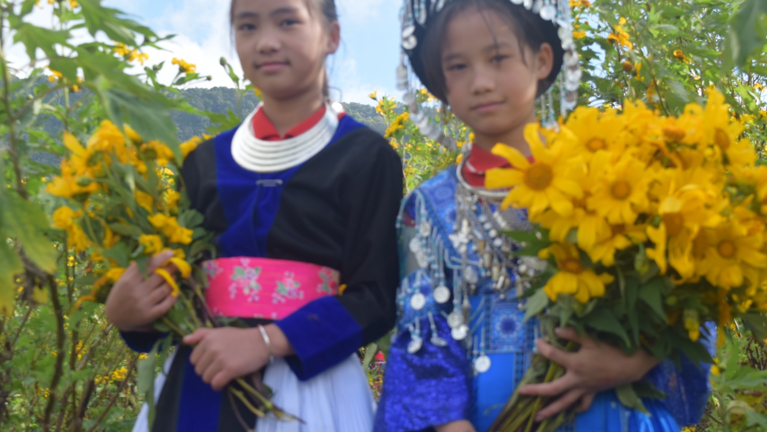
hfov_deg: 38.5
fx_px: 1098
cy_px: 199
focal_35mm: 54
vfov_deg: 22.2
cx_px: 385
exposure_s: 1/250
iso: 220
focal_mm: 34
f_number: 8
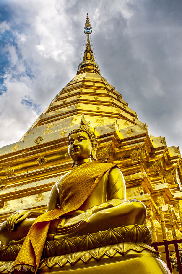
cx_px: 91
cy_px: 137
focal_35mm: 36
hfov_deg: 36.8
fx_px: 273
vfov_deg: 53.2
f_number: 11
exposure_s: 1/500
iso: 100
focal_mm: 24
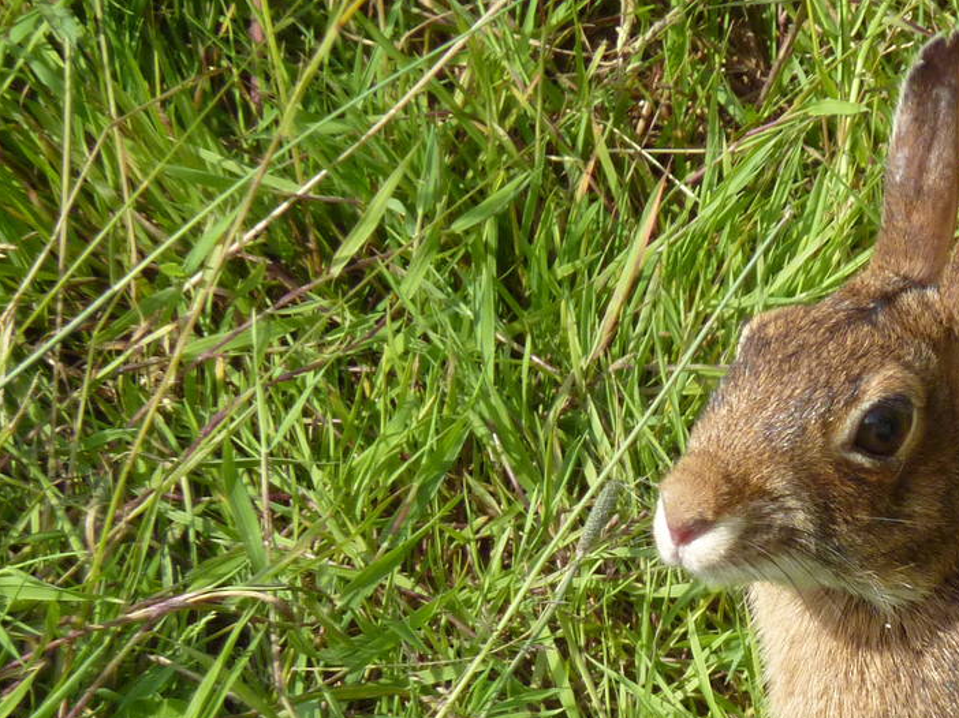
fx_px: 17558
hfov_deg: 3.1
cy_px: 583
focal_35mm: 634
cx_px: 1087
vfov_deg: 2.3
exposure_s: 1/500
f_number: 4.8
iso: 160
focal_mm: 45.7
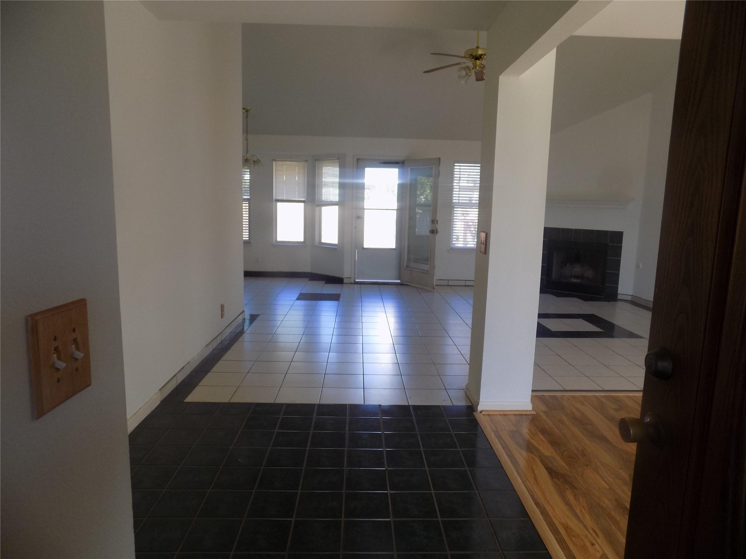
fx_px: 496
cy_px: 280
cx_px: 373
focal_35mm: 23
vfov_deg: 58.9
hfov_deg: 73.9
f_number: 3.1
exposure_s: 1/50
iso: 80
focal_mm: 4
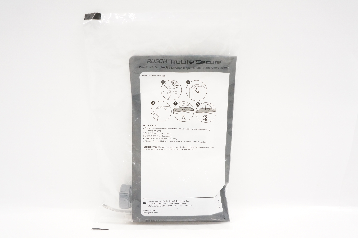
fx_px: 313
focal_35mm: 32
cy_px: 119
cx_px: 179
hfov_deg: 59.5
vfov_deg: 41.6
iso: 3200
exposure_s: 1/200
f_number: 7.1
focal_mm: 21
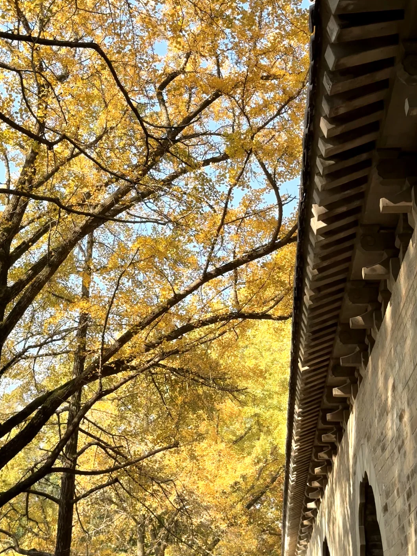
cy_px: 282
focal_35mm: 49
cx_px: 206
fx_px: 787
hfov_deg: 29.7
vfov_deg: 38.9
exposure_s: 1/1203
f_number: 1.78
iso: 64
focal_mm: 6.76
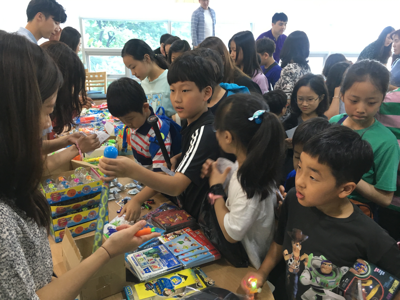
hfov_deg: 61.7
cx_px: 200
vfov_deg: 48.2
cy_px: 150
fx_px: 335
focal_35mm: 29
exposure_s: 1/30
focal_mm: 4.15
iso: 100
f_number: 2.2
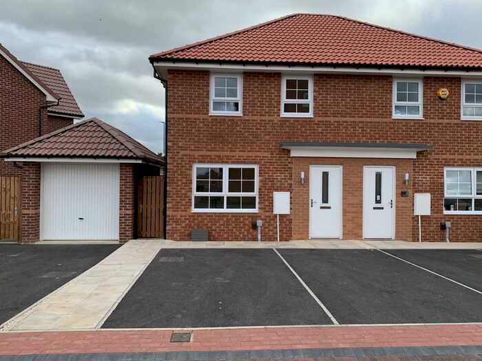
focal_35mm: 26
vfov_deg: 53.1
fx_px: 362
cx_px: 241
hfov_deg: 67.3
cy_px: 180
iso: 25
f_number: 1.8
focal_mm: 4.25
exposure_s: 1/452
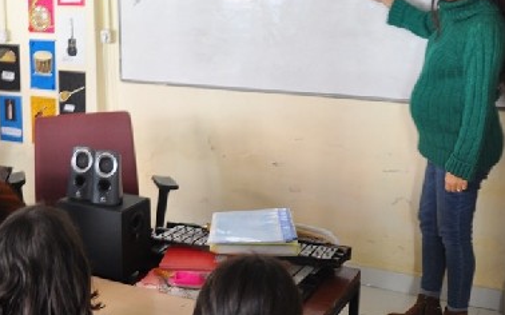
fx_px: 783
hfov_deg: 35.2
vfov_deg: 22.7
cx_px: 146
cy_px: 105
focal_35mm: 57
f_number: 4.5
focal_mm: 21
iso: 400
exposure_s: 1/20
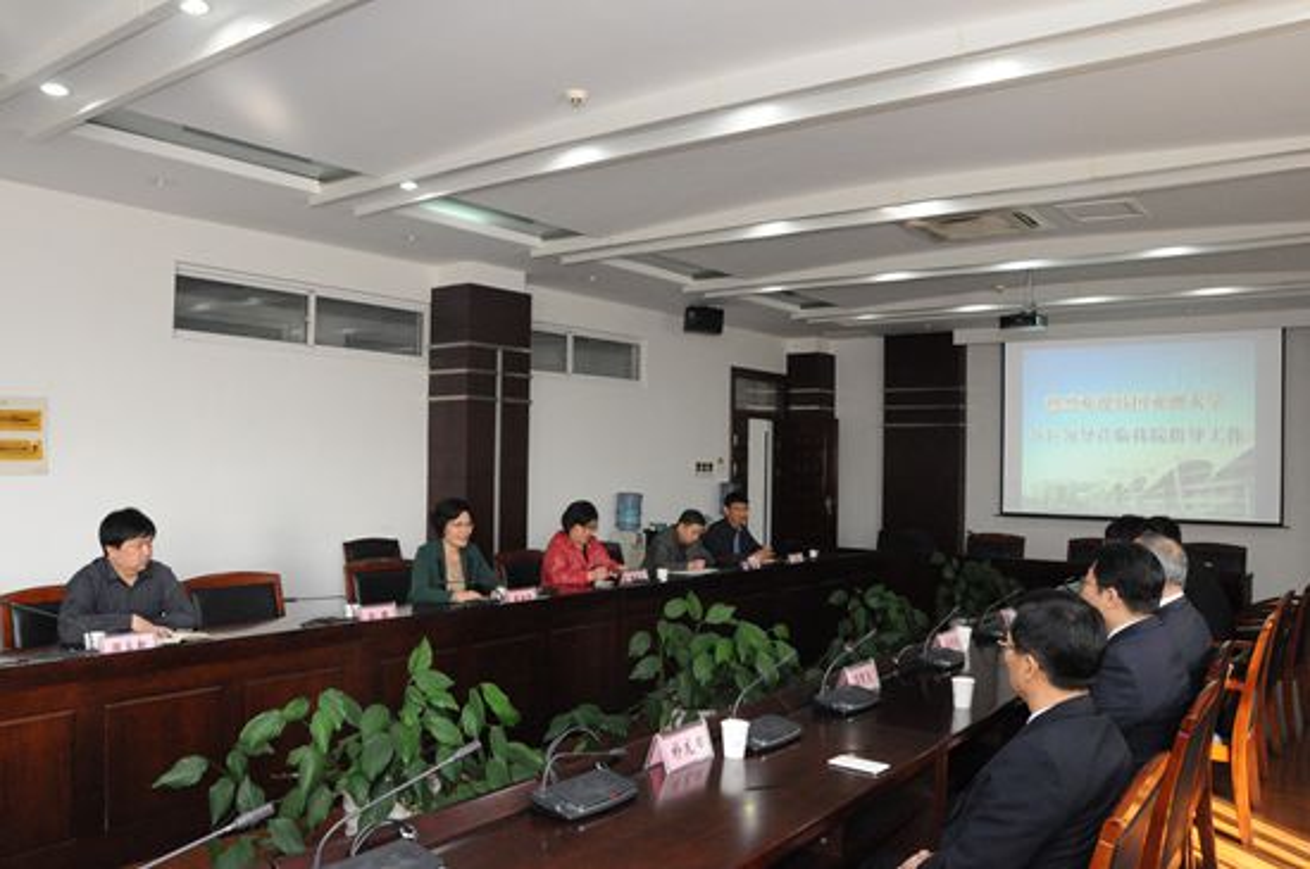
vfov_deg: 47.8
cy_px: 434
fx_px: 981
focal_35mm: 27
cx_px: 655
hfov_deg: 67.5
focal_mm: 18
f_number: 7.1
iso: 3200
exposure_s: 1/100
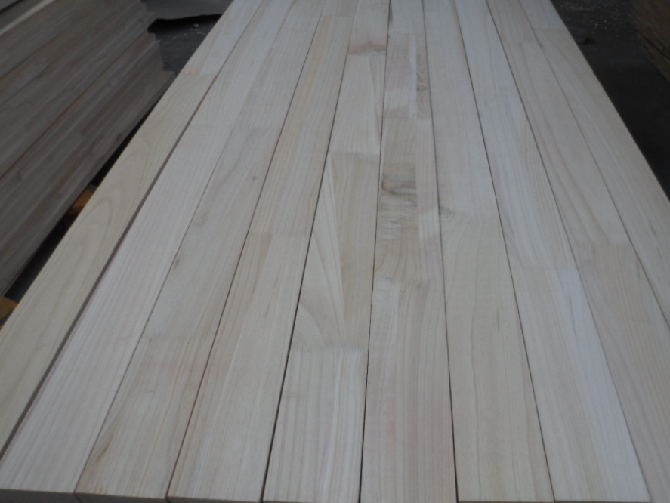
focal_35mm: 30
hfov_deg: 59.8
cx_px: 366
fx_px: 581
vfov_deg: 46.8
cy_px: 231
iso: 80
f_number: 3.3
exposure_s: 1/45
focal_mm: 4.9
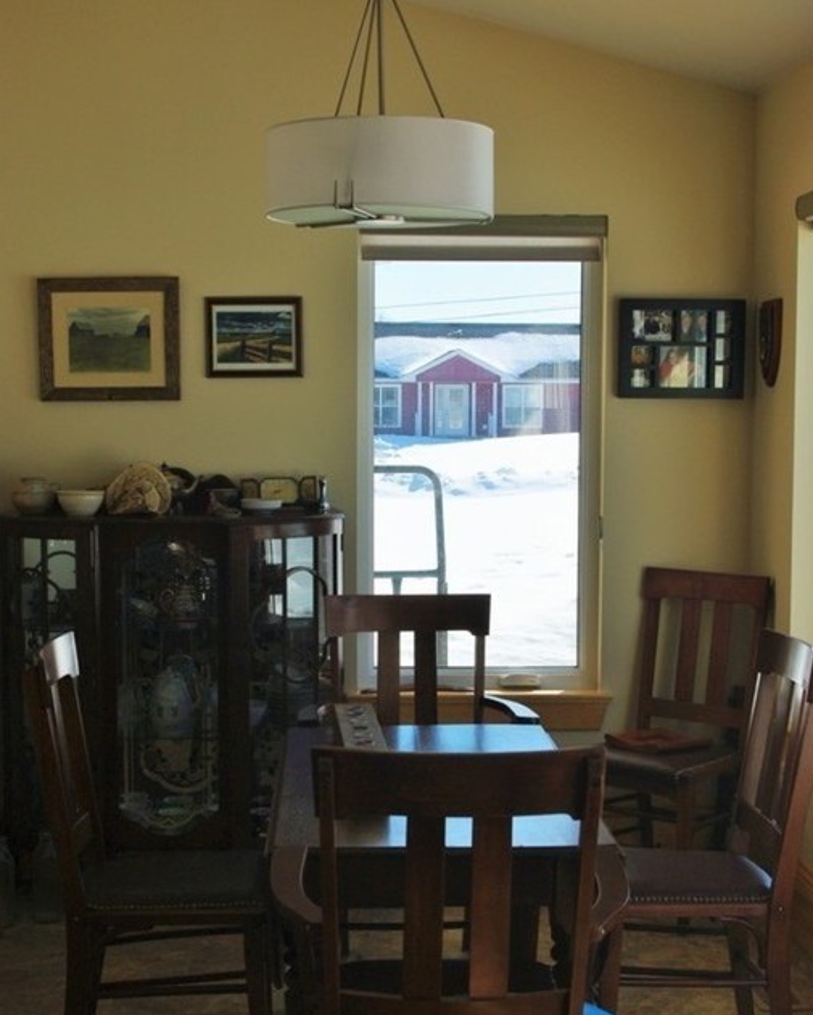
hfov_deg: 27.1
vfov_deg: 33.6
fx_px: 1684
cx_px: 412
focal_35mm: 56
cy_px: 536
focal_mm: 32.5
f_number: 8
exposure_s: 1/250
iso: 200
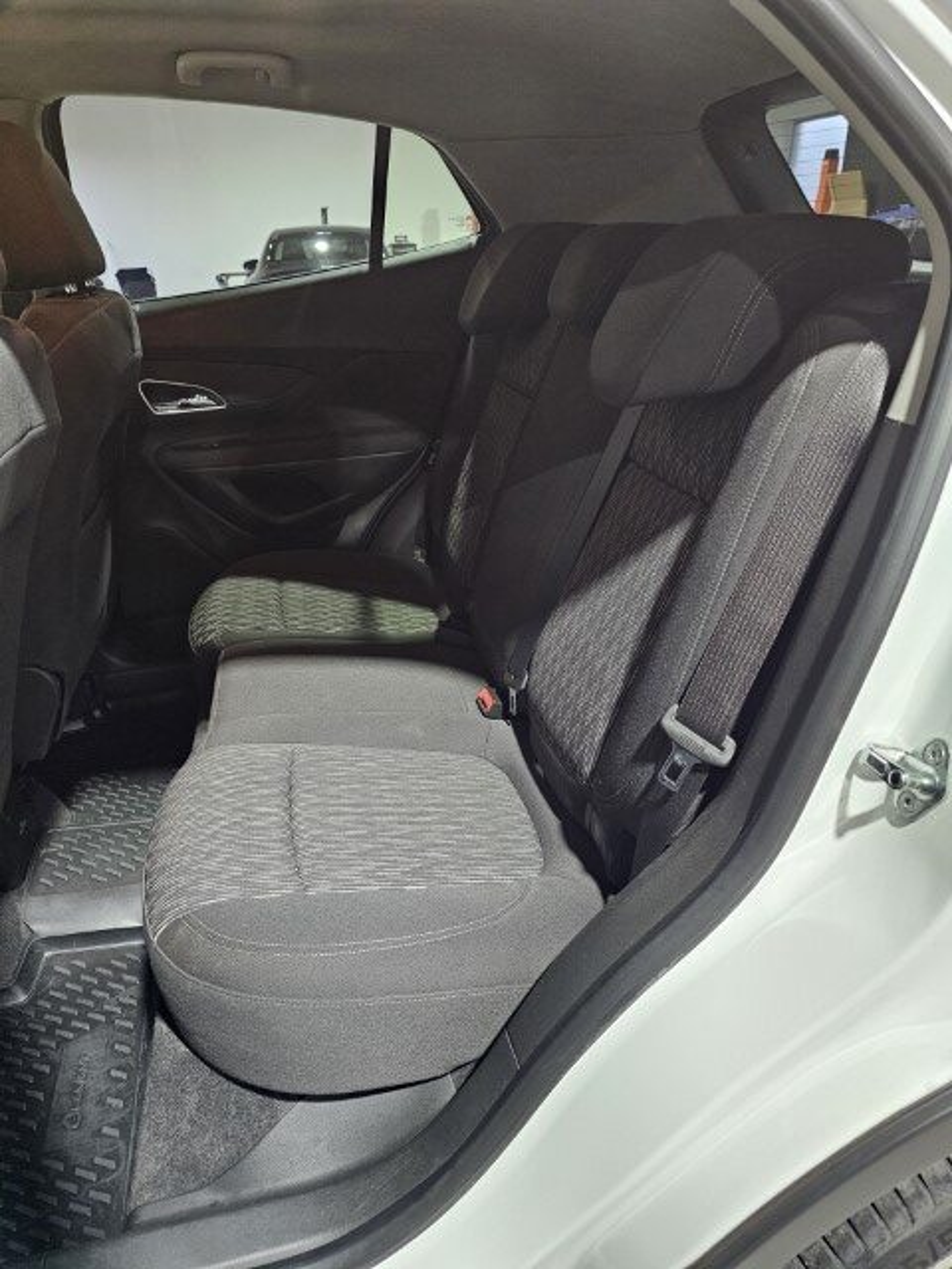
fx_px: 843
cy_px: 634
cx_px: 476
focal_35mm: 23
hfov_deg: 58.9
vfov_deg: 73.9
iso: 800
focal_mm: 6.3
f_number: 1.7
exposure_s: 1/100
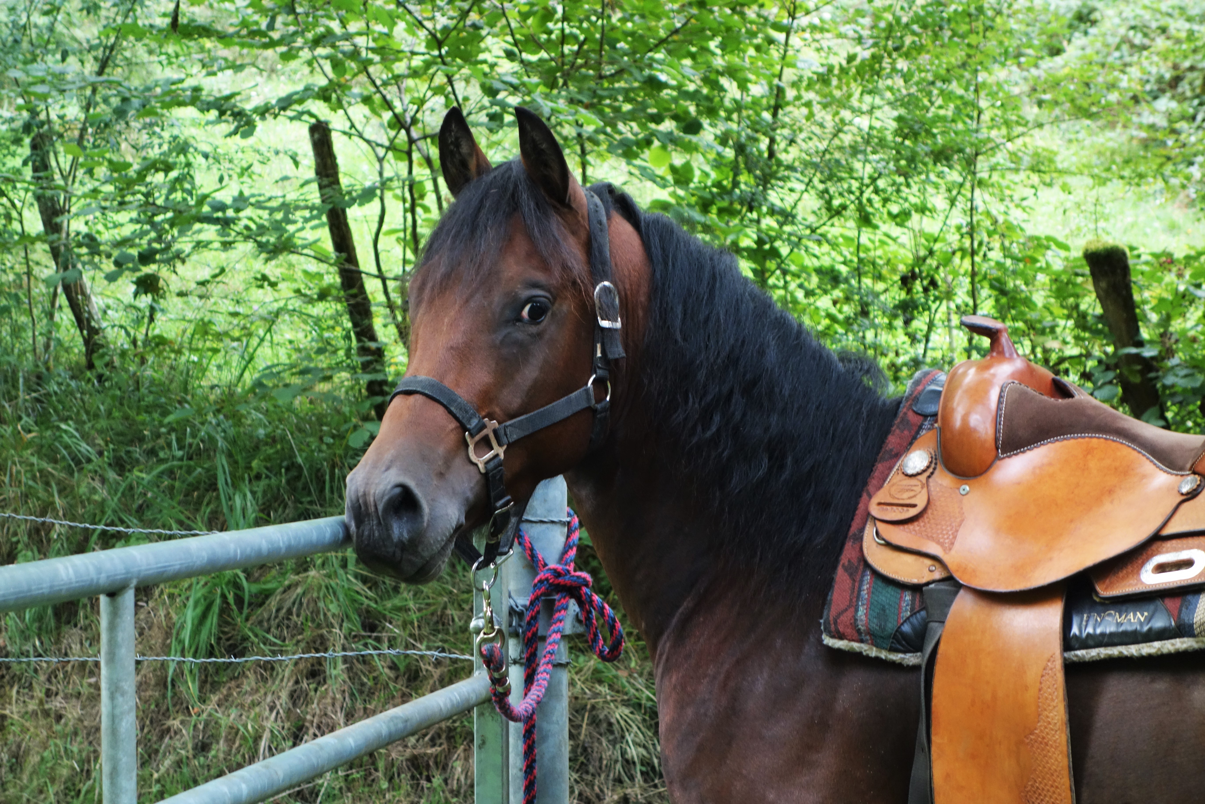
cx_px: 602
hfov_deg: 20.4
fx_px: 3347
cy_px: 402
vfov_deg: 13.7
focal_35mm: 100
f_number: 4.9
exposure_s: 1/40
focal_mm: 37.1
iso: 800
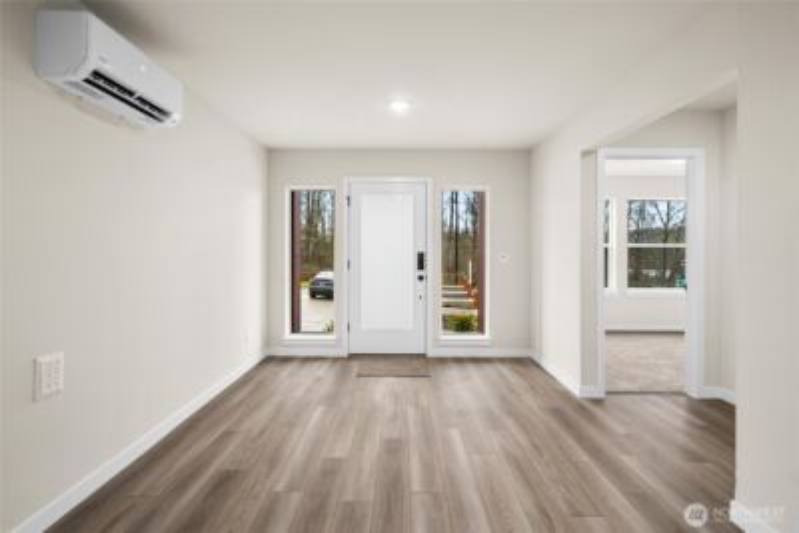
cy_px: 266
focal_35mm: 18
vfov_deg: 67.4
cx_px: 400
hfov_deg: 90.0
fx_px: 400
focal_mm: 18
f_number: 7.1
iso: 800
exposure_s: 1/30
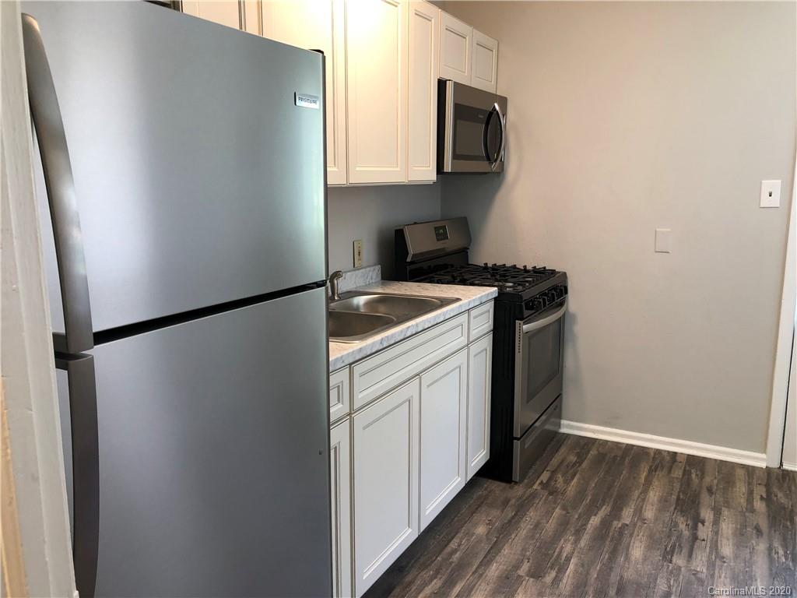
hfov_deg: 63.4
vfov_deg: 49.7
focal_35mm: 28
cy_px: 299
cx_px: 398
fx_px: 645
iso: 40
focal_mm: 3.99
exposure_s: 1/24
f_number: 1.8
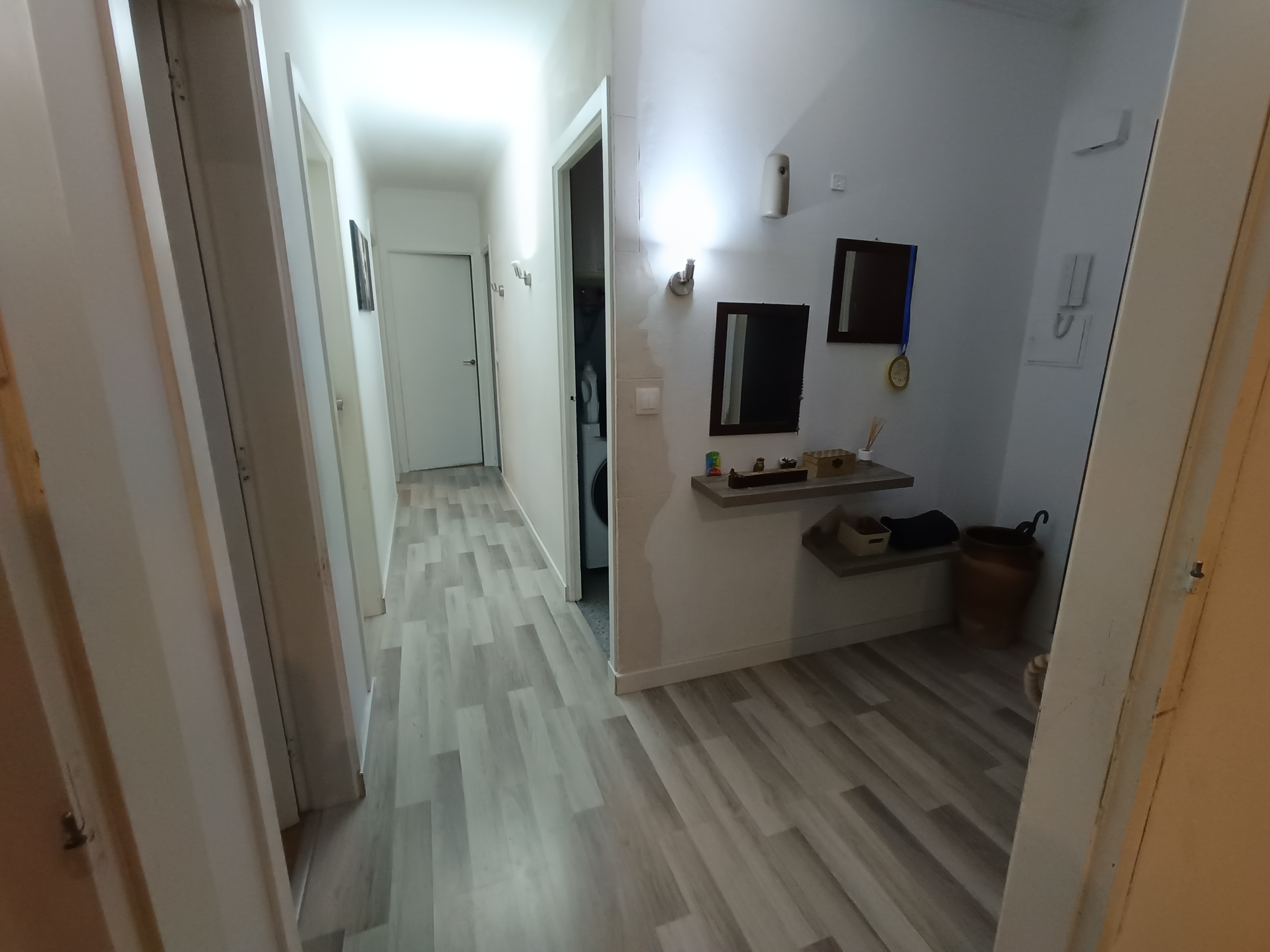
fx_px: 587
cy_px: 476
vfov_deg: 78.1
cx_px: 635
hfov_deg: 94.5
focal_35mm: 16
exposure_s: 1/33.3
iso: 763
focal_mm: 1.65
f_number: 2.2
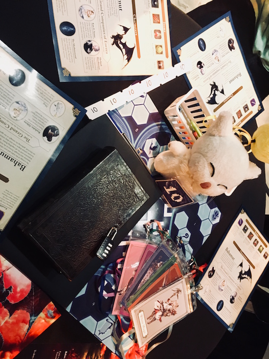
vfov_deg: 61.7
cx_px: 134
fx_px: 300
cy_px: 180
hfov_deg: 48.2
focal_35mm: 29
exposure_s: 1/15
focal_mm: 4.15
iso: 200
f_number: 2.2
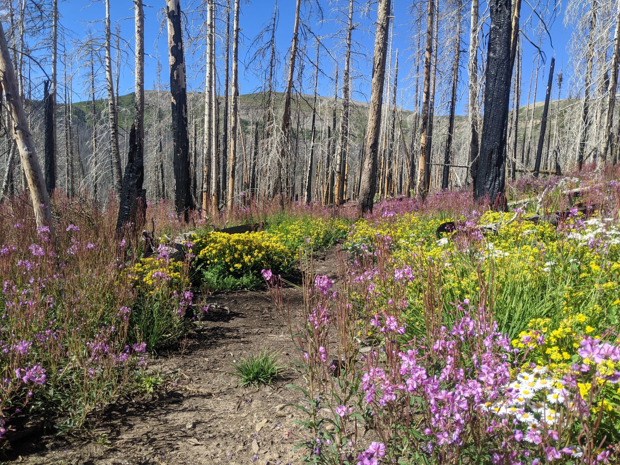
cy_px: 232
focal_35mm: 27
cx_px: 310
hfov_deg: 65.3
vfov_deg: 51.4
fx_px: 484
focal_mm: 4.44
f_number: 1.8
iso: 55
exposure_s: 1/1957
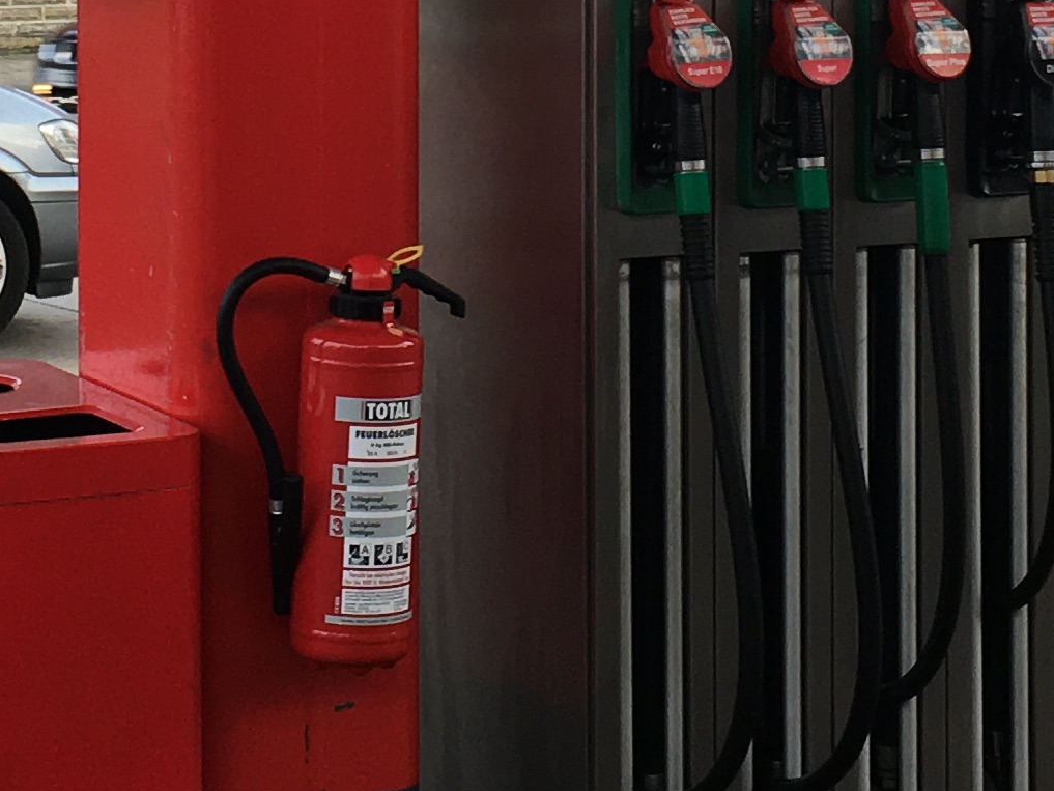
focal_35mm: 115
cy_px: -94
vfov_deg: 12.6
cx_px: 314
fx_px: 3502
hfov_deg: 17.1
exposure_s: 1/100
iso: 32
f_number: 2.2
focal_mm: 4.15
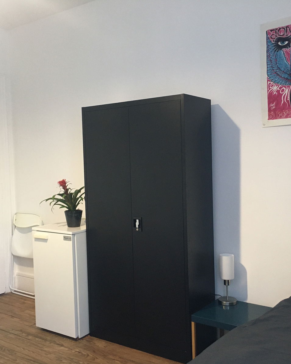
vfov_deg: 47.9
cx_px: 136
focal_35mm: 38
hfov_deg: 39.1
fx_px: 409
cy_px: 183
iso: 160
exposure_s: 1/33
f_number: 2.2
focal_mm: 4.15
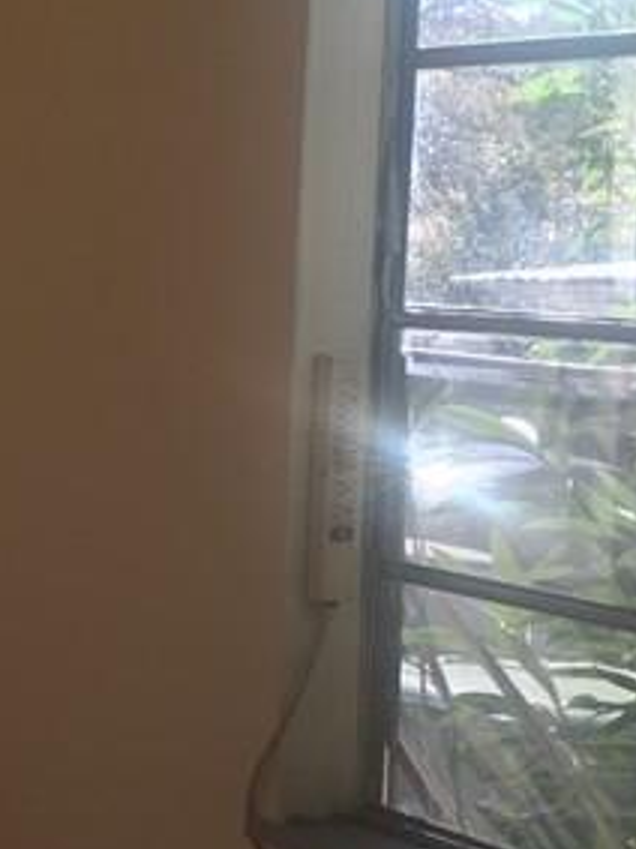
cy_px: 453
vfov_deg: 18.7
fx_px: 2574
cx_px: -363
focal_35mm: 105
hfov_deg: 13.2
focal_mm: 4.15
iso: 25
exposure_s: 1/132
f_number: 2.2
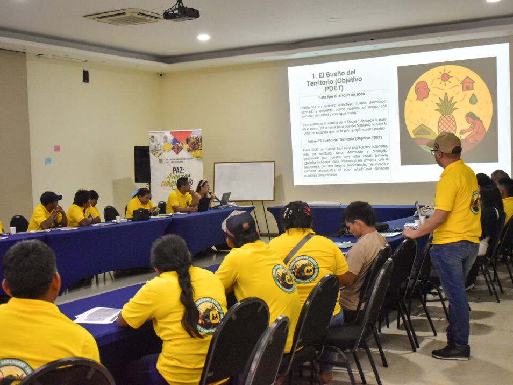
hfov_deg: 38.9
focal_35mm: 49
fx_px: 726
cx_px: 238
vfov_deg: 29.7
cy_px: 192
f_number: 4.2
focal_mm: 30
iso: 4000
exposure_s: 1/100
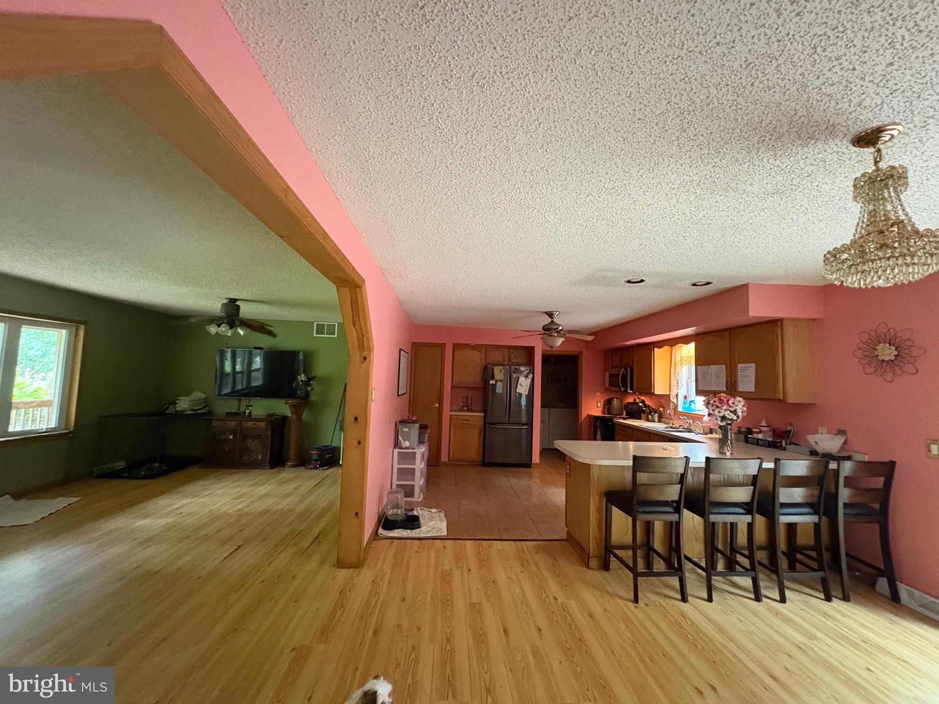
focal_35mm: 14
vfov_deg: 85.7
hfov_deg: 102.1
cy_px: 352
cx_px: 470
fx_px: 380
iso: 1000
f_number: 2.2
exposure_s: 1/40
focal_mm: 2.22
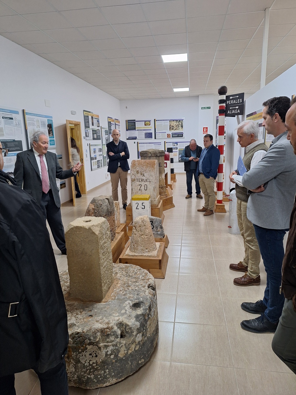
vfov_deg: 73.9
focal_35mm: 23
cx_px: 148
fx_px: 262
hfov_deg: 58.9
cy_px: 198
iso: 250
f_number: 1.8
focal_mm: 5.54
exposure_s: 1/50
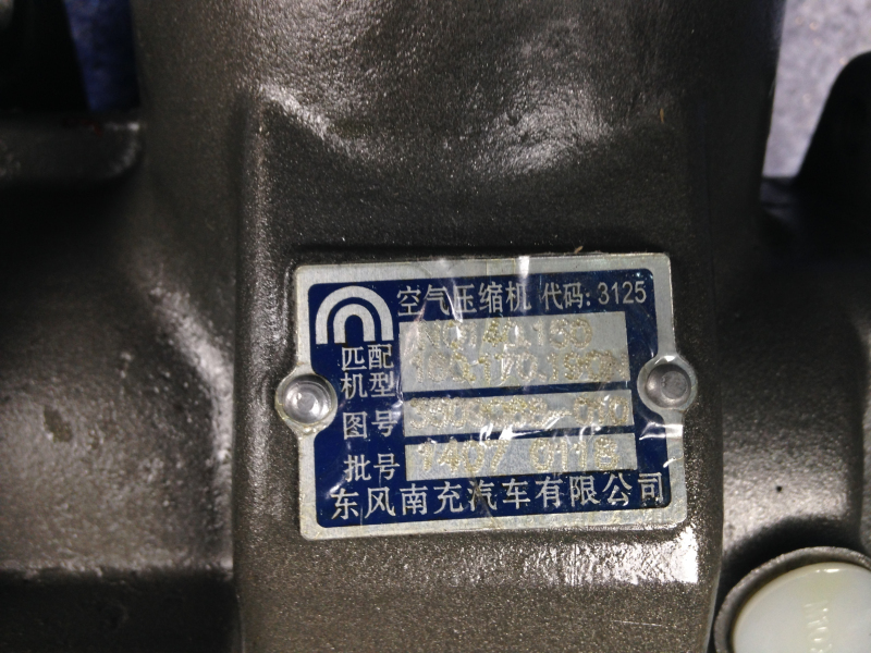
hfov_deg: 55.4
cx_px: 436
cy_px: 326
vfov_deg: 42.9
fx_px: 830
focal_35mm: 33
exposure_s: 1/20
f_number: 2.4
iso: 64
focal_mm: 4.12
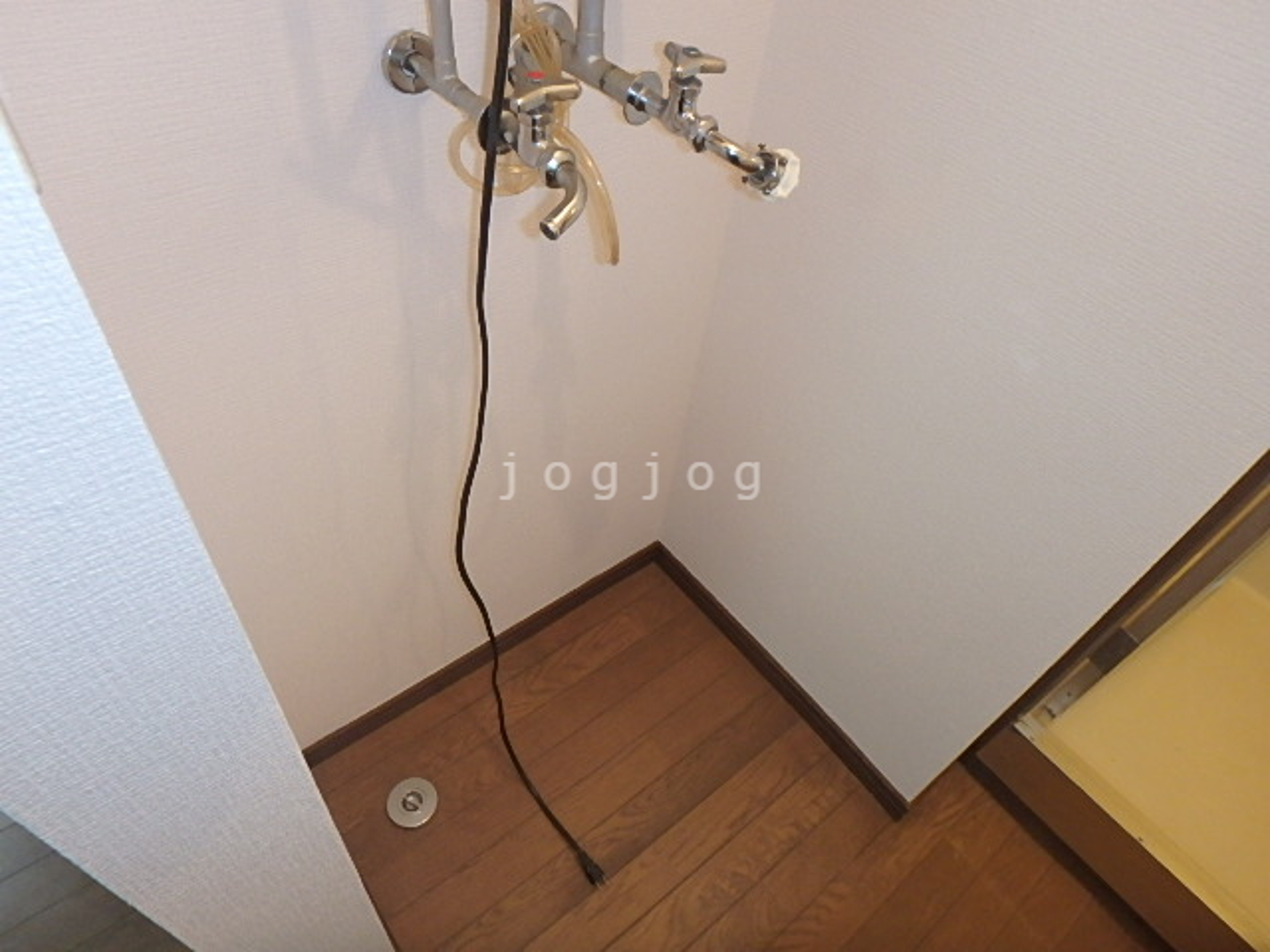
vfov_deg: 63.4
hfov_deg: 79.0
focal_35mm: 21
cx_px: 635
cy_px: 476
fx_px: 770
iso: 400
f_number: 3.5
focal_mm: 3.7
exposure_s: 1/30
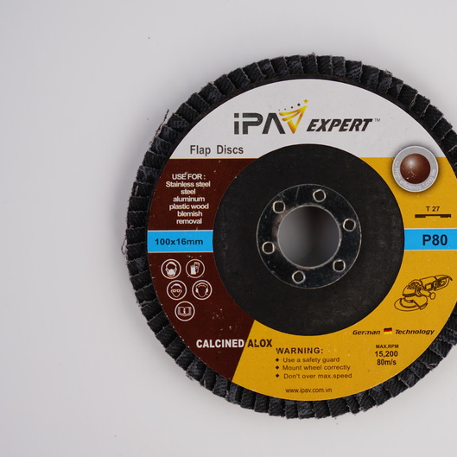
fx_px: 1344
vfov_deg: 19.3
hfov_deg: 19.2
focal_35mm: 90
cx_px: 312
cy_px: 230
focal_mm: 70
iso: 400
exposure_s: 1/160
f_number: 5
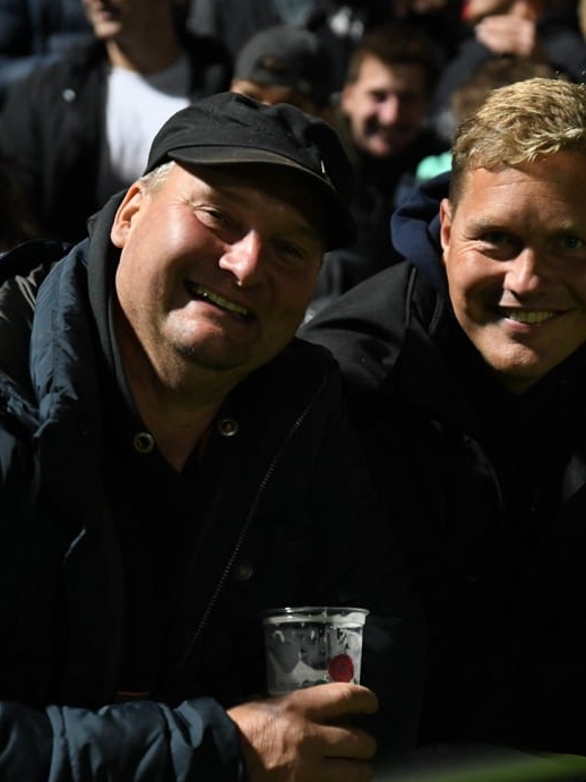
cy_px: 350
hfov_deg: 15.0
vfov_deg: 20.0
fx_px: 2213
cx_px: 430
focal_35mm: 98
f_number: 2.8
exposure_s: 1/640
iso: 5000
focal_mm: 55
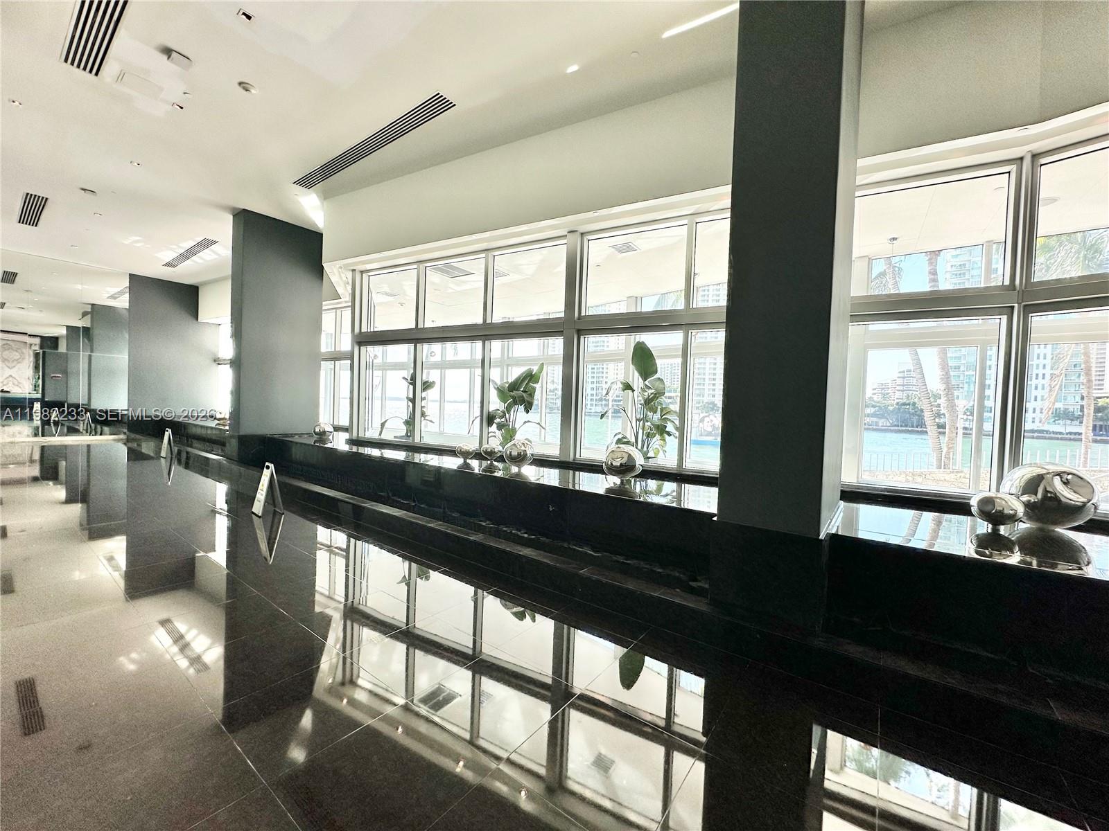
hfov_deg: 102.1
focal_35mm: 14
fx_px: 449
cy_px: 416
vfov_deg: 85.7
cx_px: 554
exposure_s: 1/284
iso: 40
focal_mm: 2.22
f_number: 2.2
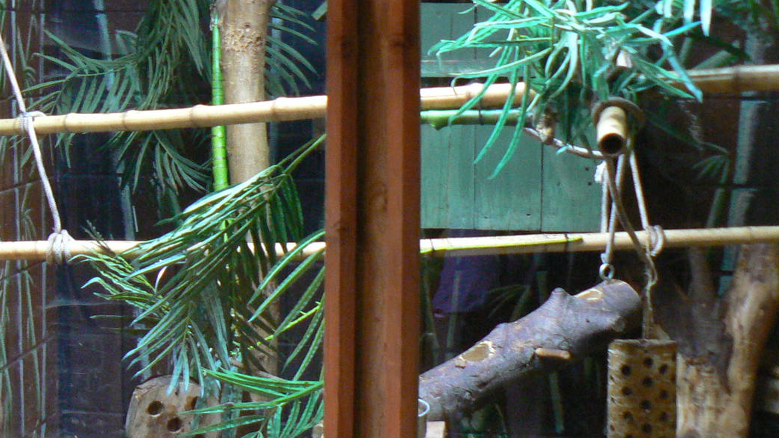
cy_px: 148
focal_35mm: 60
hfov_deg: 34.3
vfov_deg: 20.0
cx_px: 216
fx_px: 1239
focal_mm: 6
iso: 200
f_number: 2.8
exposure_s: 1/25
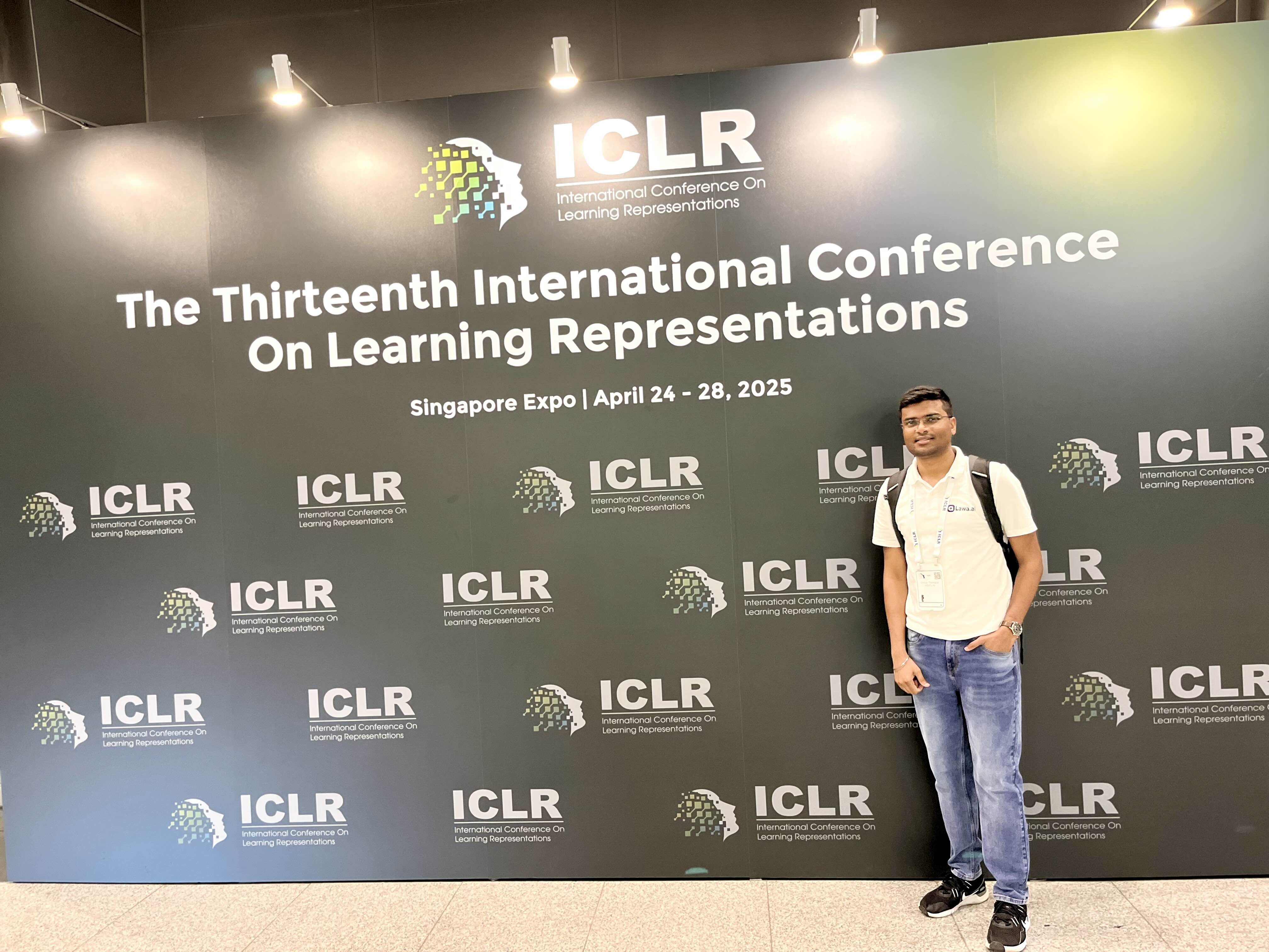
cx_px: 634
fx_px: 953
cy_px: 476
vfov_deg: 53.1
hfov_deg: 67.3
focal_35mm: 26
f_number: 1.6
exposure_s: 1/50
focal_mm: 5.1
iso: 320
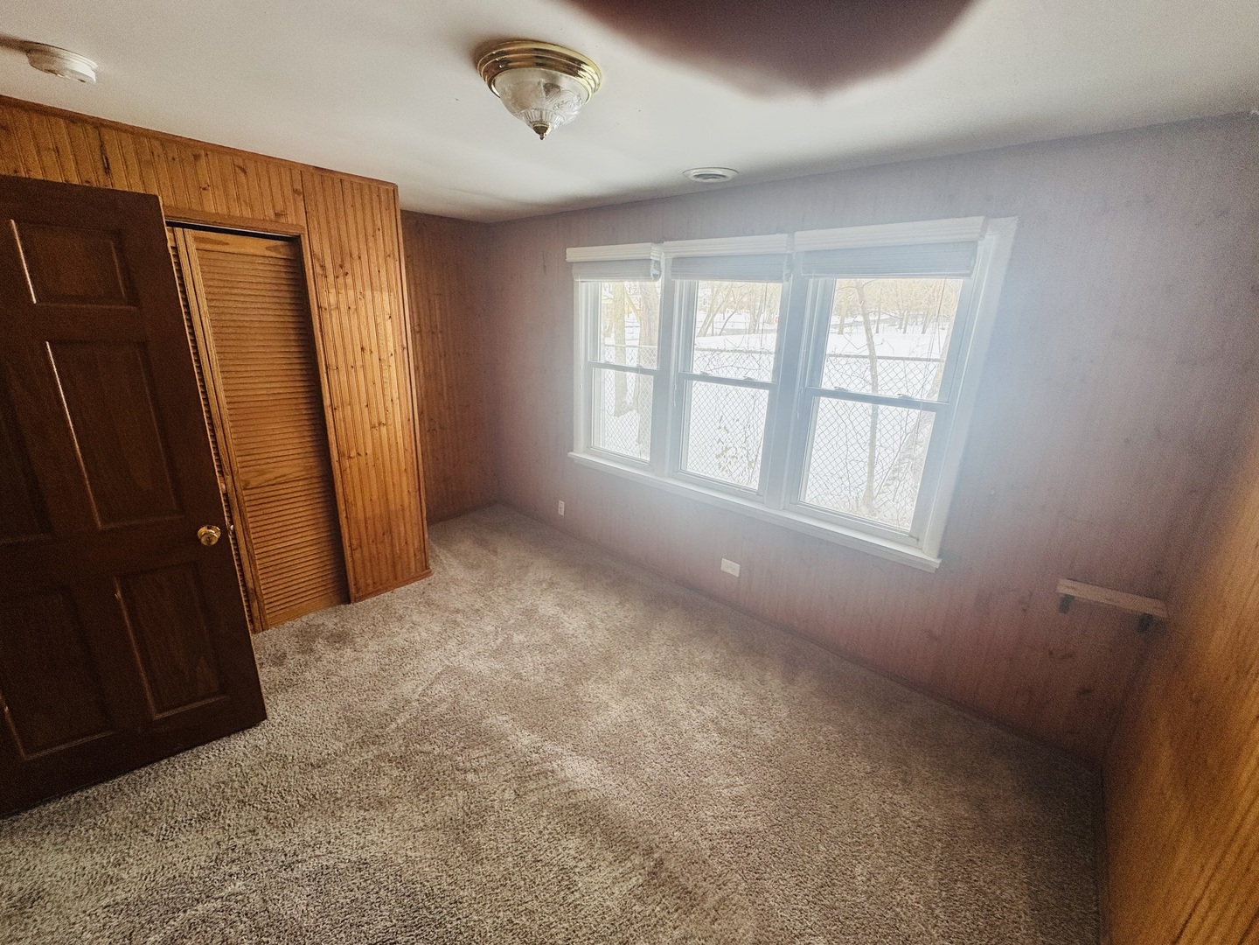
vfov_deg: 85.7
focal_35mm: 14
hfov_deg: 102.1
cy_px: 472
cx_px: 630
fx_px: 509
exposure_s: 1/102
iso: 40
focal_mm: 2.22
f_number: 2.2
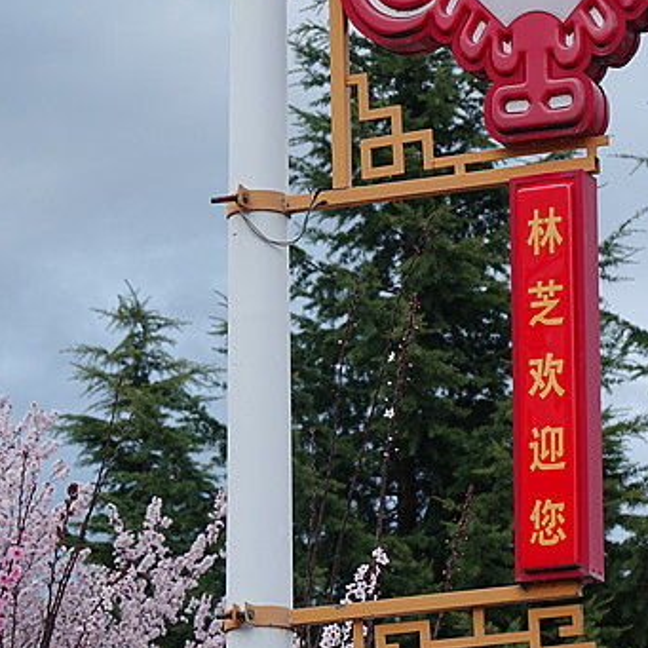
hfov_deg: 7.2
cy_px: 371
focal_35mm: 243
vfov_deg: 7.2
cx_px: 290
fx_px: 5146
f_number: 4.5
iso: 160
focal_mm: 44.38
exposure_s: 1/125
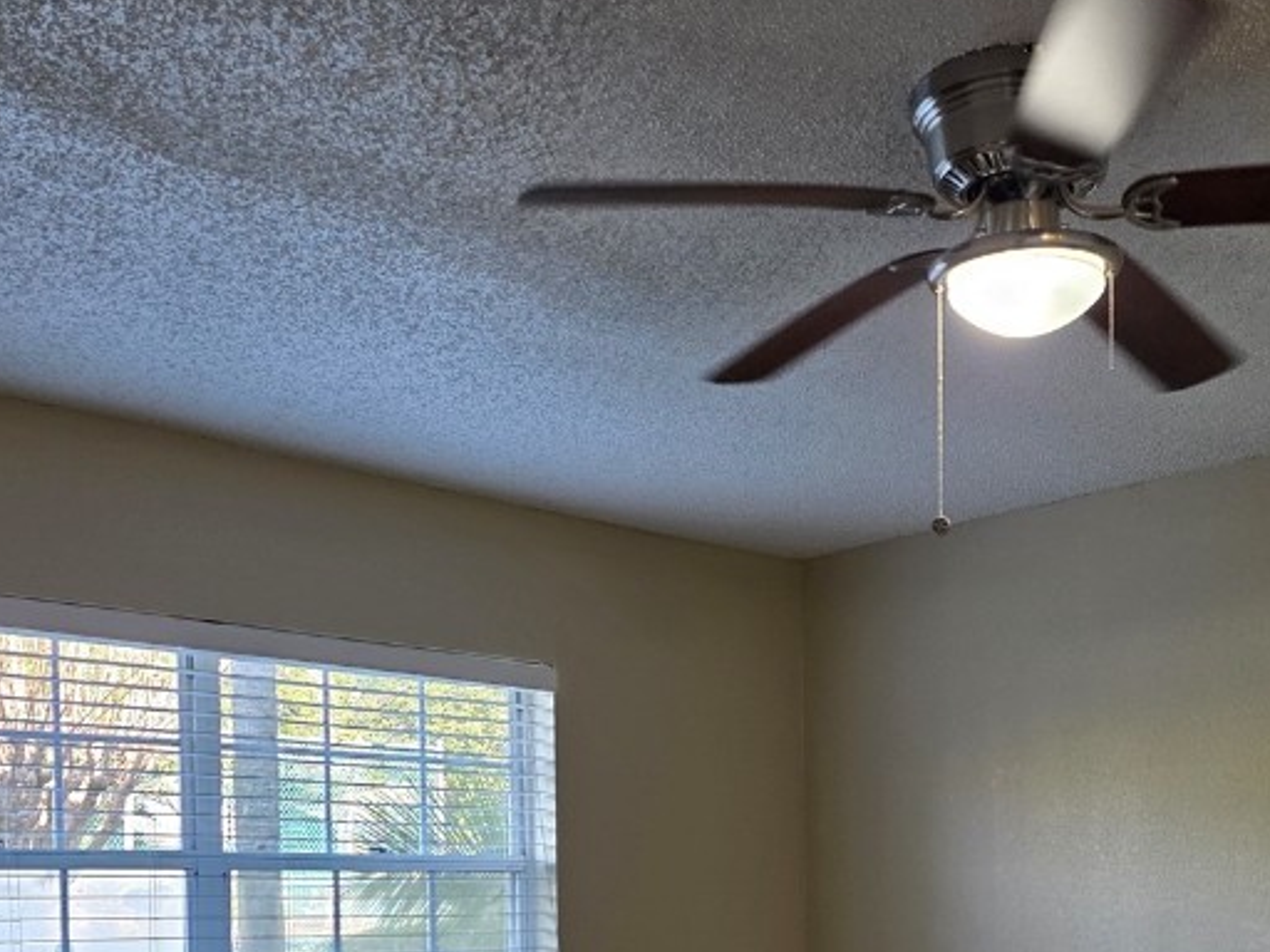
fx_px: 1688
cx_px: 833
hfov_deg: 40.8
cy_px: 895
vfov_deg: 29.9
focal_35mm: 46
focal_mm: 6.3
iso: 250
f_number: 1.7
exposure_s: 1/120
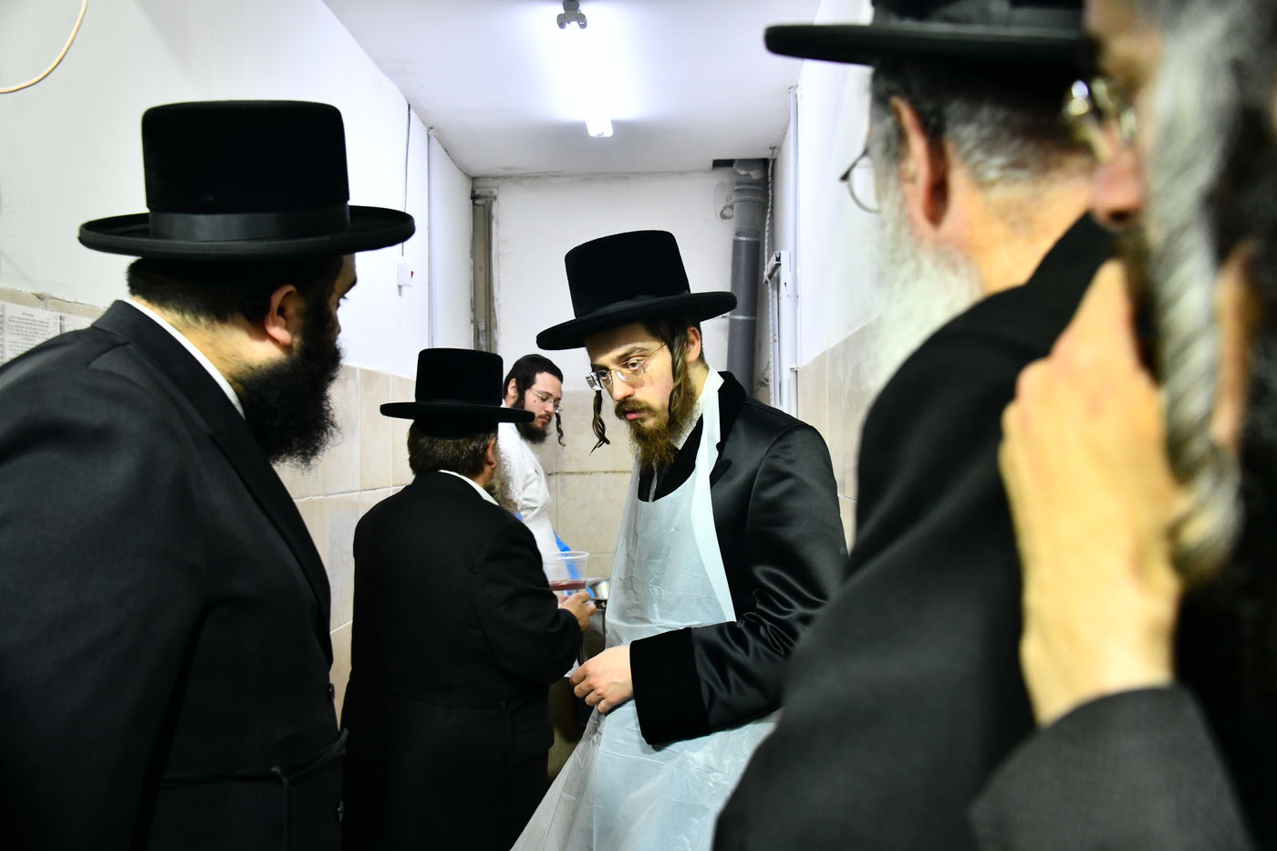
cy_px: 426
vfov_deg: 36.9
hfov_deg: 53.1
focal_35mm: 36
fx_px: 1277
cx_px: 638
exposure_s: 1/125
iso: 1600
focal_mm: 36
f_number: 5
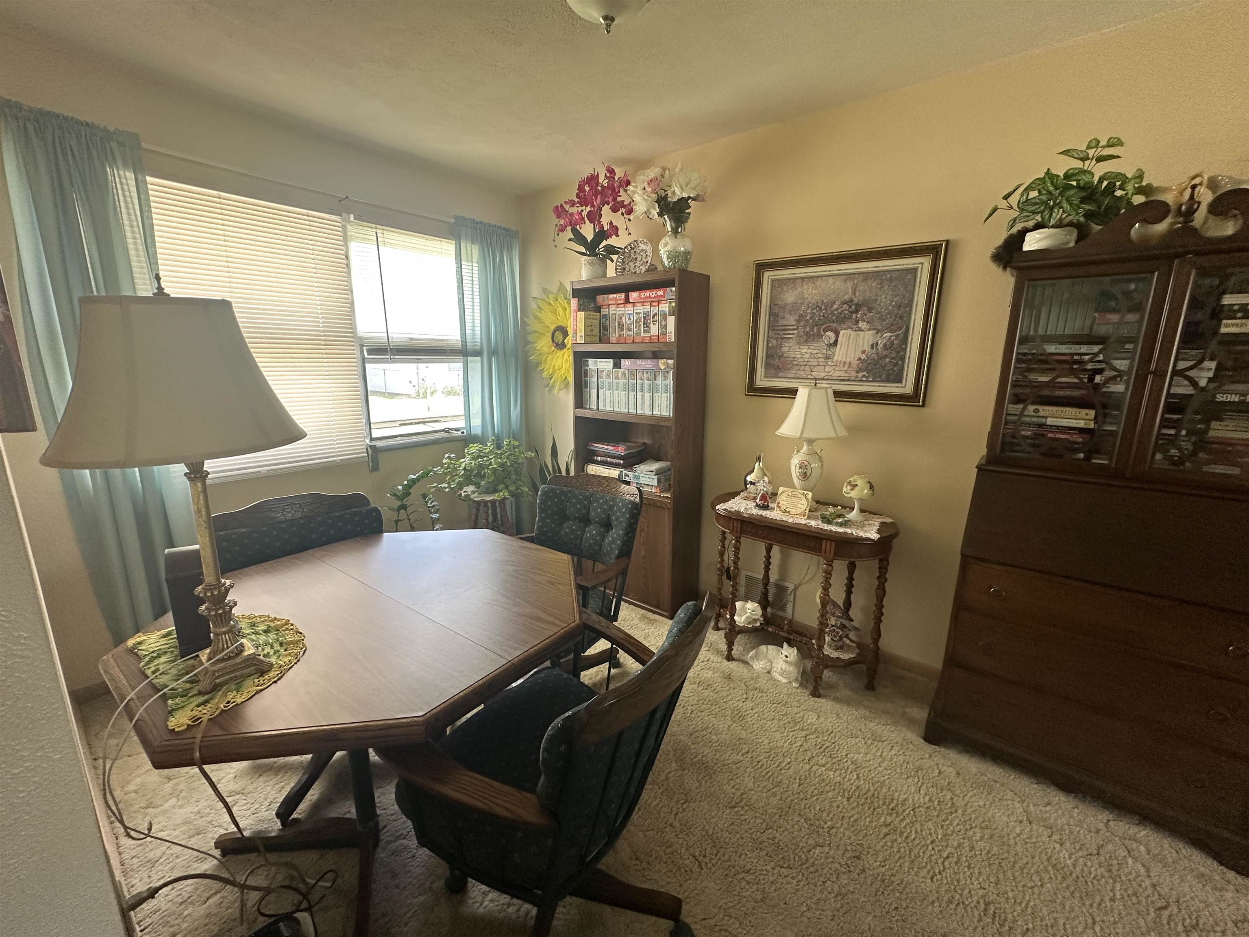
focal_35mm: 14
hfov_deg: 102.1
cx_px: 624
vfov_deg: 85.7
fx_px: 505
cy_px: 468
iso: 160
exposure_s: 1/99
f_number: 2.2
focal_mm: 2.22
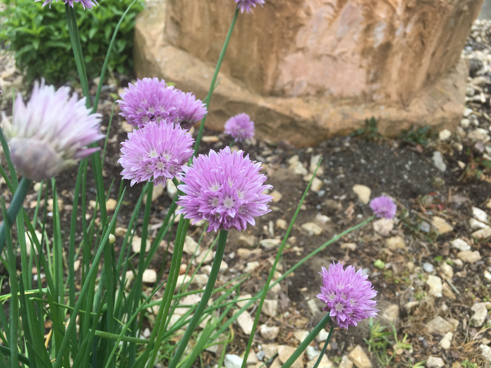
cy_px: 184
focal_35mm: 29
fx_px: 411
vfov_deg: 48.2
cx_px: 246
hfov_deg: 61.7
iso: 25
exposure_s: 1/195
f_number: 2.2
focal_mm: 4.15
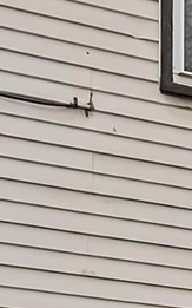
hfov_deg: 8.4
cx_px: 600
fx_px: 1072
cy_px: 677
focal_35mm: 128
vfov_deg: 13.3
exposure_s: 1/20
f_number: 8
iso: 125
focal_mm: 16
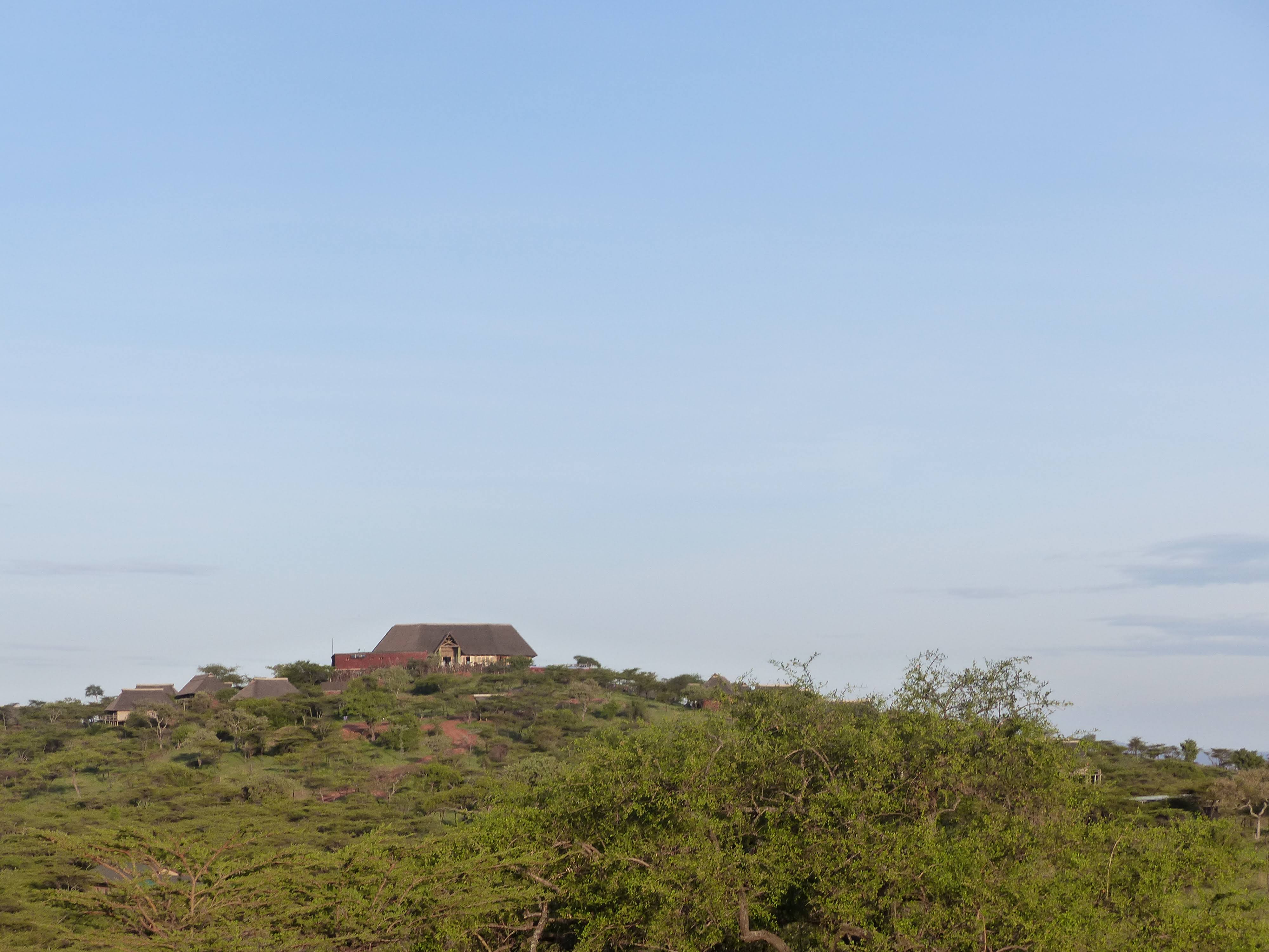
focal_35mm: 107
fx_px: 3923
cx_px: 634
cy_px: 476
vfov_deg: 13.8
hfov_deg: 18.4
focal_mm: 19.2
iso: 160
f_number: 4
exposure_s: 1/640
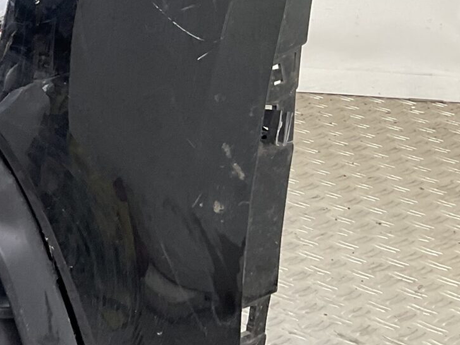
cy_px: 33
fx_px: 1355
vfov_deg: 14.4
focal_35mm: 102
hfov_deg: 16.9
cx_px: -288
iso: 32
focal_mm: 3
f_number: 1.8
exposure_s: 1/120
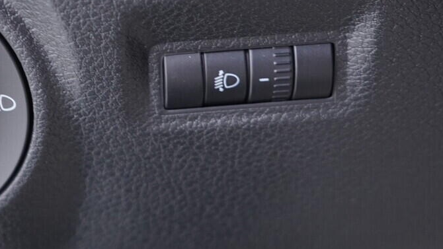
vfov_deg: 14.9
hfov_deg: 25.8
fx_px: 952
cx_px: 89
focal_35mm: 81
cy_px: 71
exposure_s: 1/40
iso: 500
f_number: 2.8
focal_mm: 24
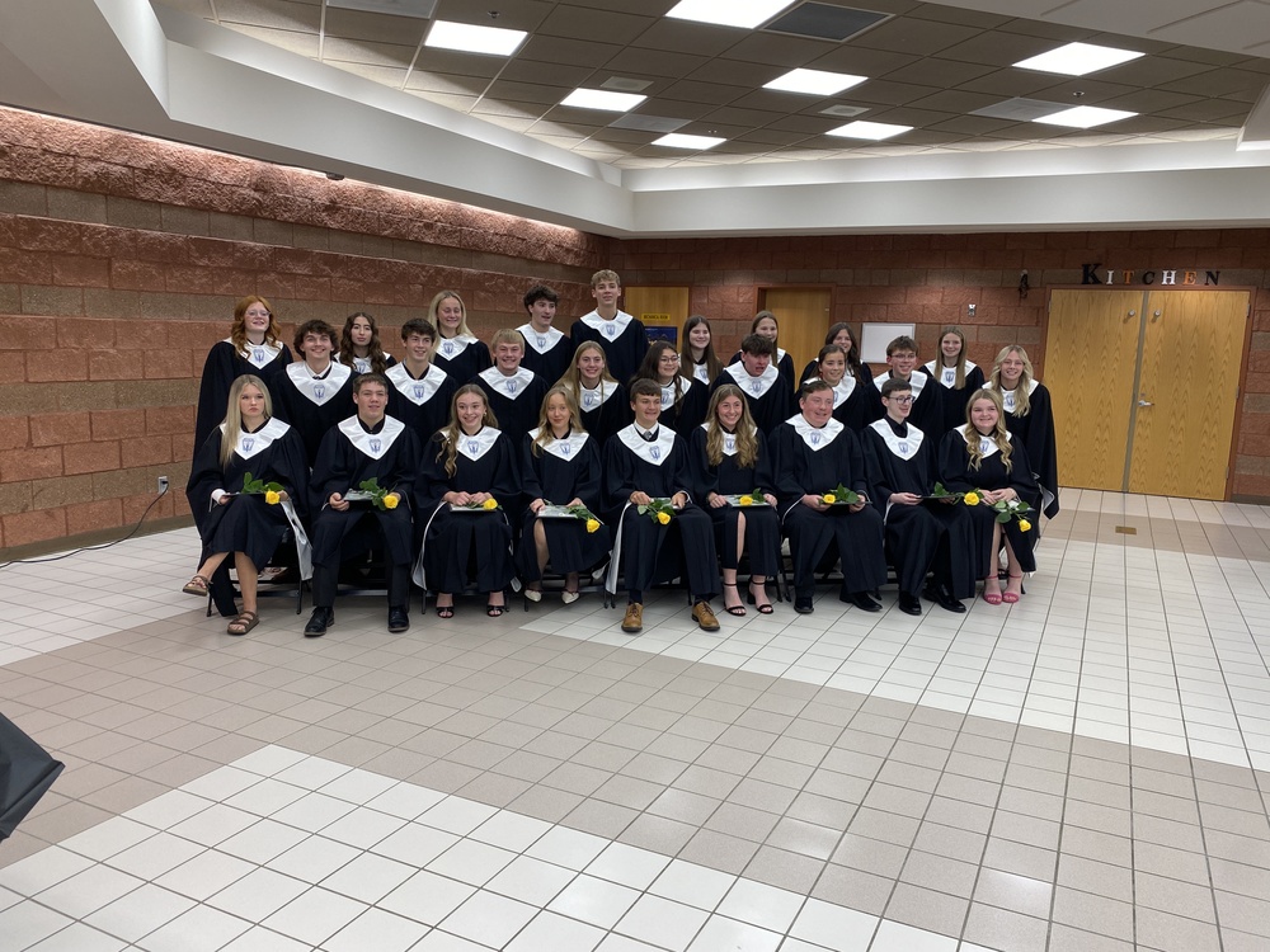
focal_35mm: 26
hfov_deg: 67.3
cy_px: 476
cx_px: 635
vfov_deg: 53.1
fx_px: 954
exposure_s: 1/60
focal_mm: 4.25
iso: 64
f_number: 1.8
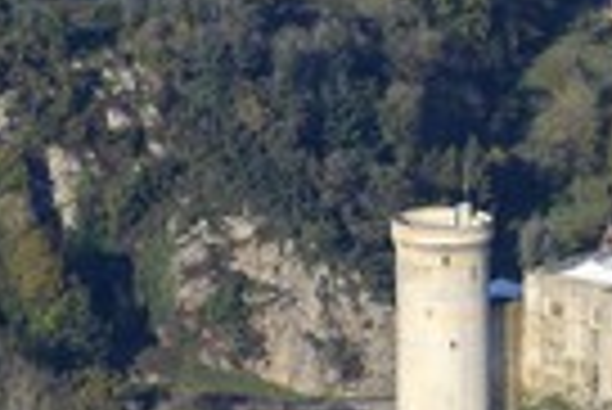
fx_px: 10517
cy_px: 545
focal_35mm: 618
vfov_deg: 2.2
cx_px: 819
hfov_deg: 3.3
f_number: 10
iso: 400
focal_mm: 200
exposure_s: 1/800
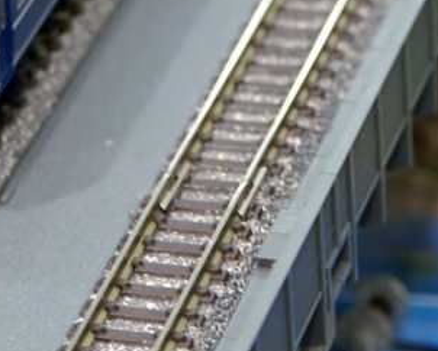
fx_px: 5404
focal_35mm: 417
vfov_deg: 3.7
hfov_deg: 4.6
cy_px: -128
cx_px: 167
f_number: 6.7
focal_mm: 85
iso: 800
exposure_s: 1/60
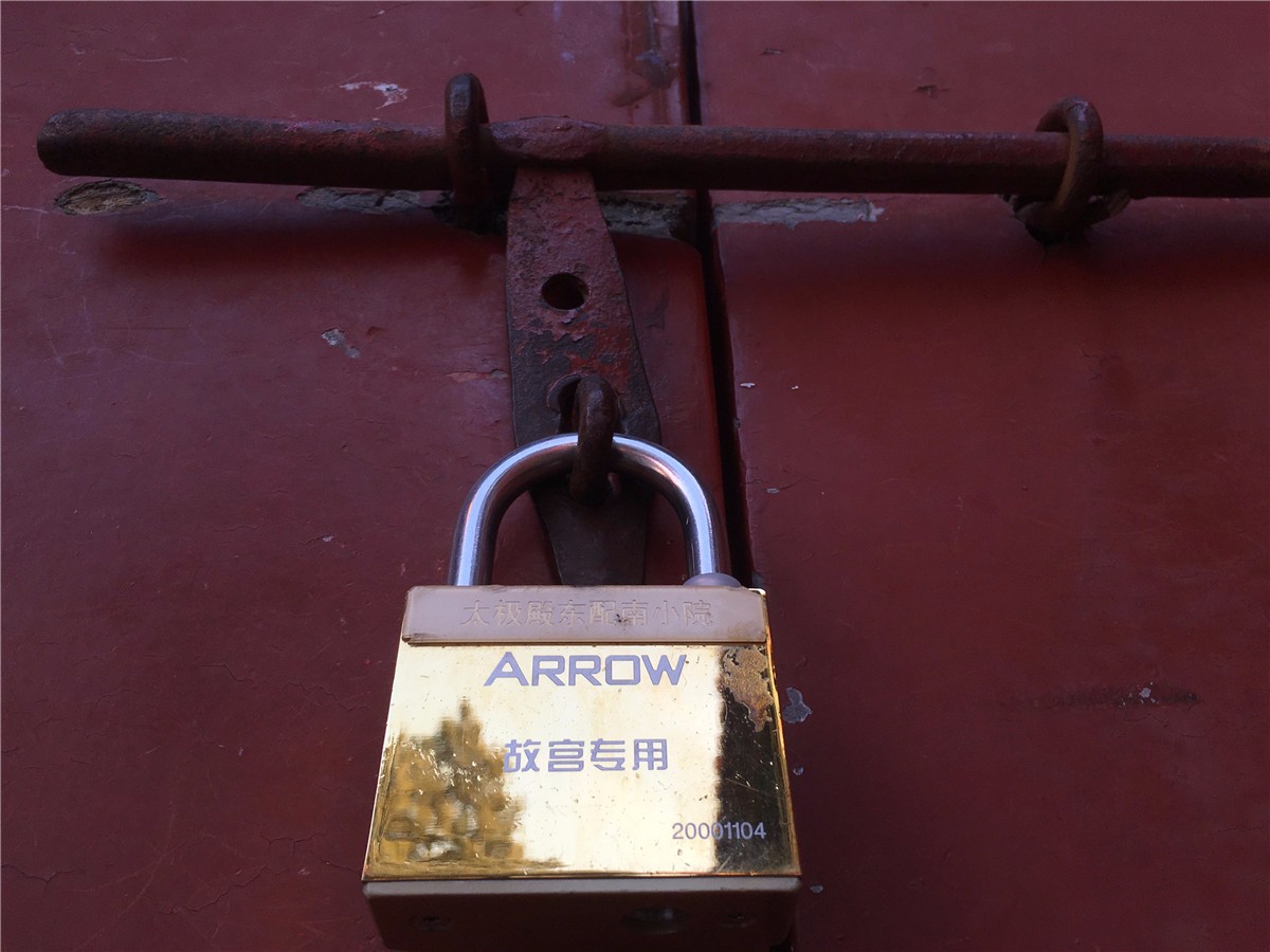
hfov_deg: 61.7
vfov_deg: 48.2
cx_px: 635
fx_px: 1064
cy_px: 476
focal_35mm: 29
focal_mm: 4.15
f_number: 2.2
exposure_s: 1/269
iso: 25
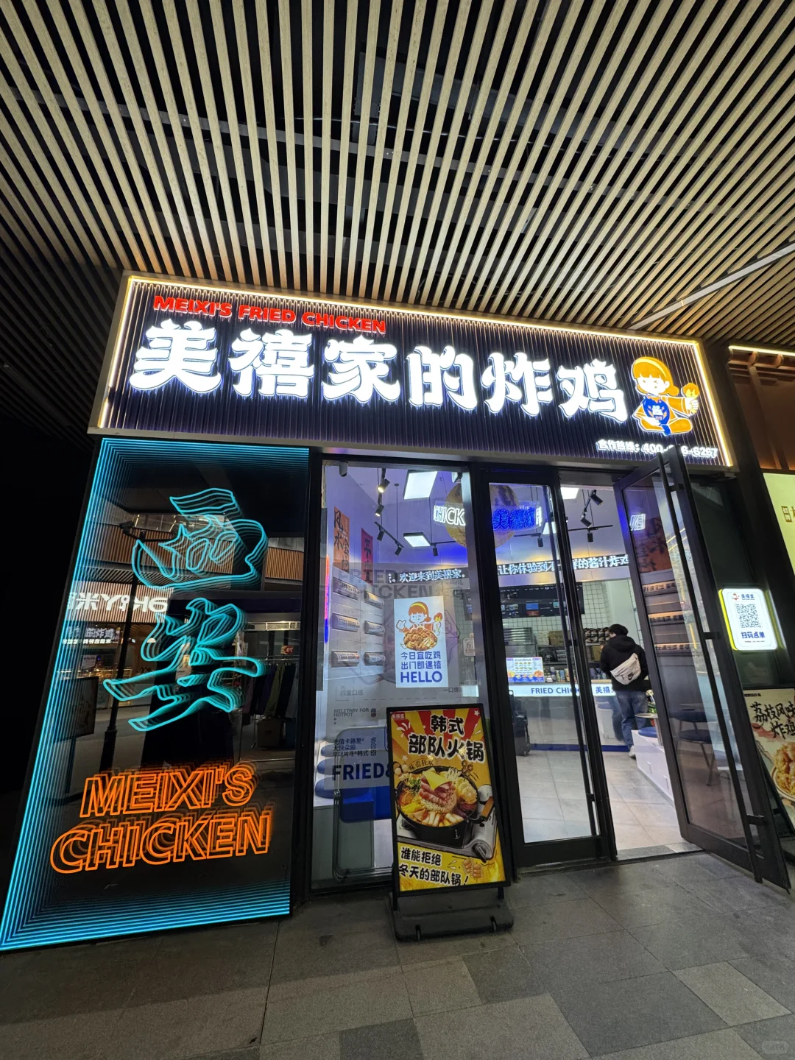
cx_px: 398
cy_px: 530
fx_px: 429
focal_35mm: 14
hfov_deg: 85.7
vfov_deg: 102.1
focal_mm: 2.22
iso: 160
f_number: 2.2
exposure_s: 1/100
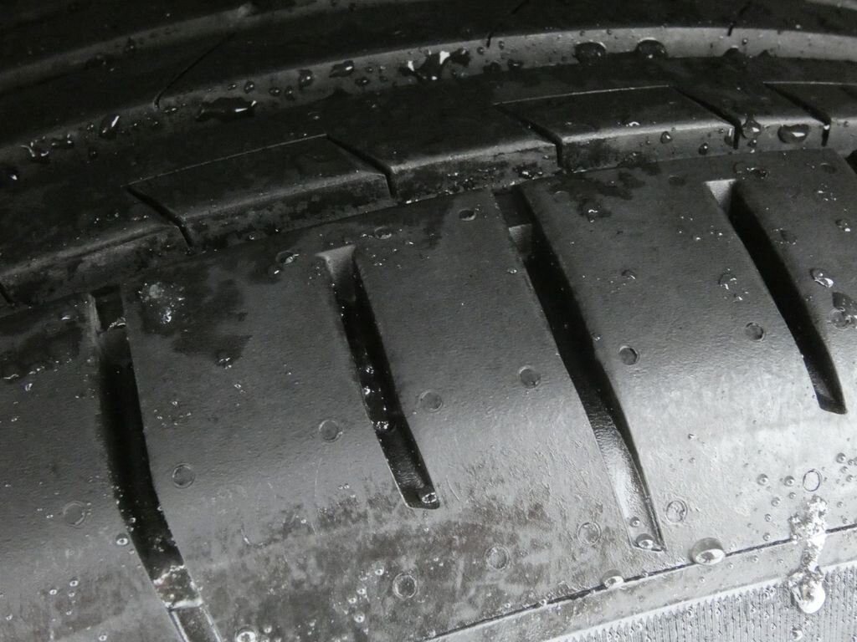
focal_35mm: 43
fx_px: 1065
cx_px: 428
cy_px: 321
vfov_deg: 33.6
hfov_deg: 43.9
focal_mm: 7.8
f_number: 5.6
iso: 1600
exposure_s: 1/50
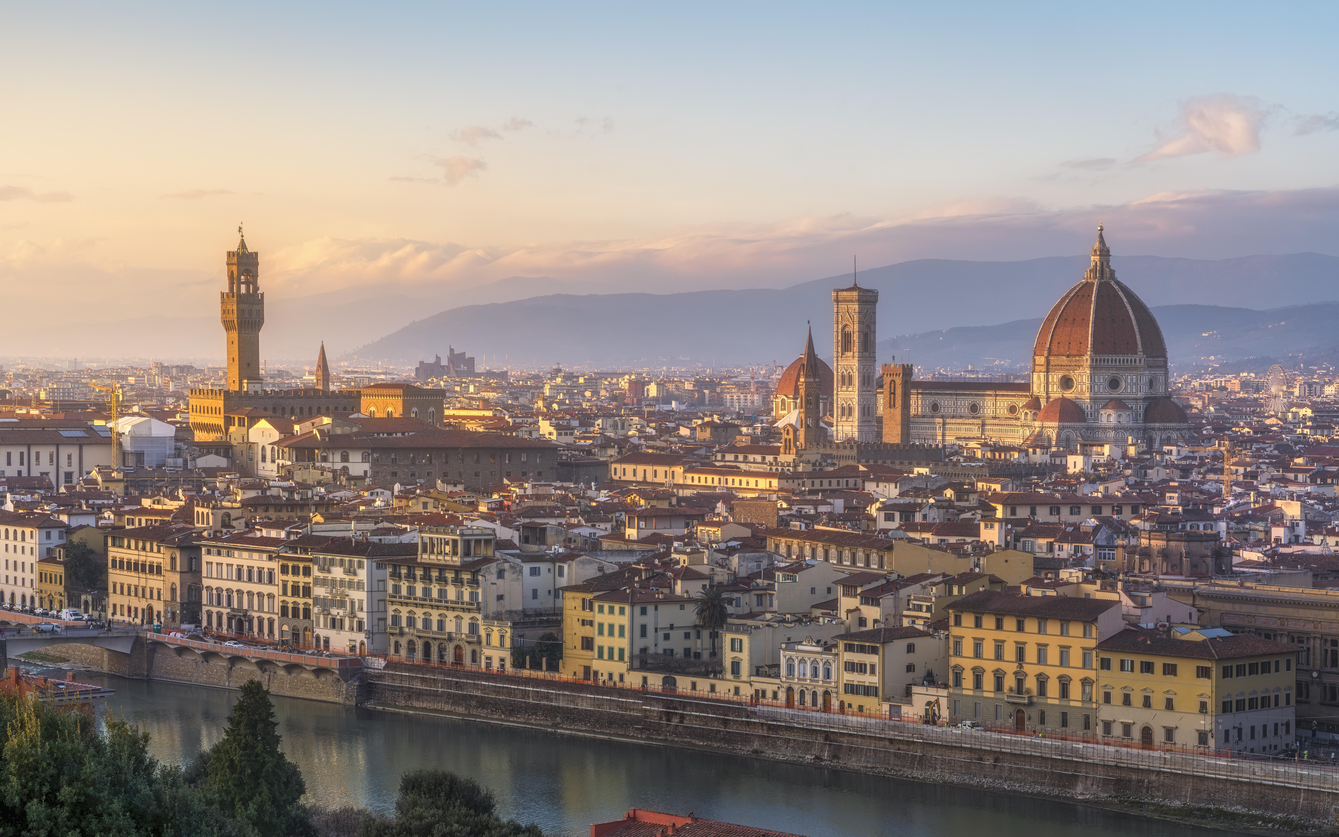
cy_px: 444
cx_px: 671
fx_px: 2846
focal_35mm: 78
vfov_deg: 16.7
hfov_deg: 26.5
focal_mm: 76
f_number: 11
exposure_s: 1/80
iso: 100
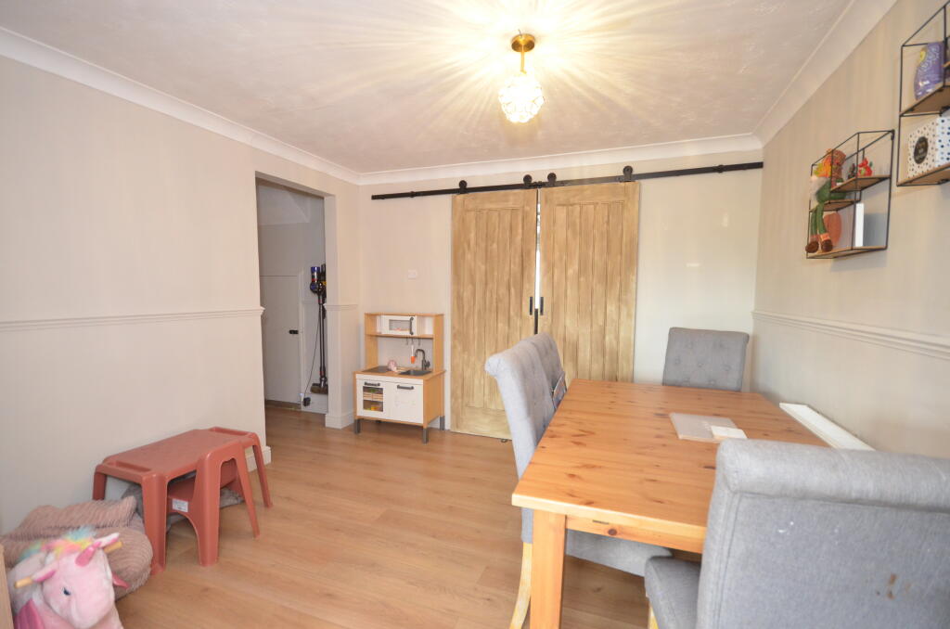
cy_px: 314
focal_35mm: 15
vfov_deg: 77.1
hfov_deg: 100.5
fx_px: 395
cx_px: 475
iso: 2000
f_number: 4
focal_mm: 10
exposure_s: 1/60
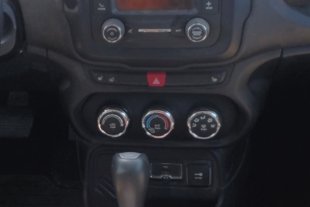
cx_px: 86
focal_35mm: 87
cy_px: 123
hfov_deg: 23.2
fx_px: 750
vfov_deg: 15.7
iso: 50
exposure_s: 1/385
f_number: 1.5
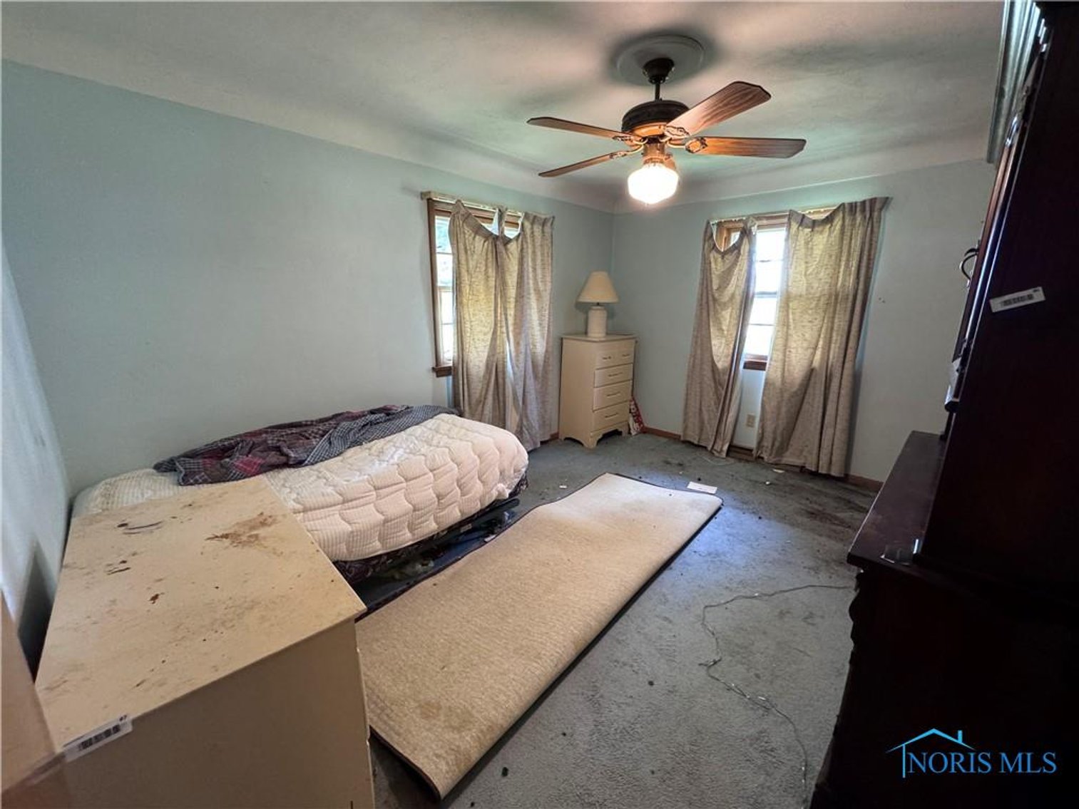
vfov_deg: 85.7
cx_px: 540
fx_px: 436
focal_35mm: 14
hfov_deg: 102.1
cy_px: 404
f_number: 2.2
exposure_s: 1/60
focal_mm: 2.22
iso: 640
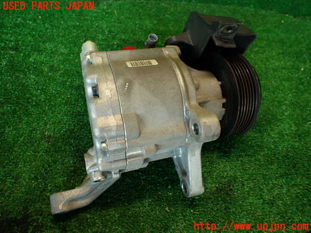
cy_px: 116
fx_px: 225
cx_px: 156
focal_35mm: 25
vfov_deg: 54.9
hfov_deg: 69.4
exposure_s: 1/60
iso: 200
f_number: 2
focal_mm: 4.5
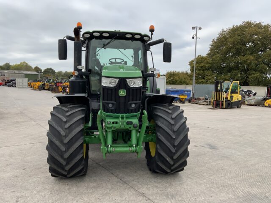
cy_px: 102
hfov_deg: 61.7
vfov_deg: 48.2
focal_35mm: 29
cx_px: 136
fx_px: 227
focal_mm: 3
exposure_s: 1/816
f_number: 1.8
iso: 16
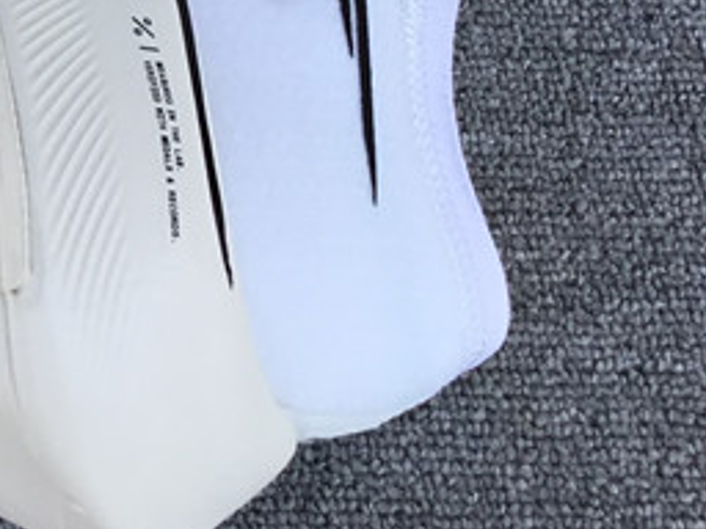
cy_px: -219
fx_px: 2223
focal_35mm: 109
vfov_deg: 13.0
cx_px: -287
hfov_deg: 16.7
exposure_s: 1/239
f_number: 2.4
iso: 25
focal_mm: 3.3
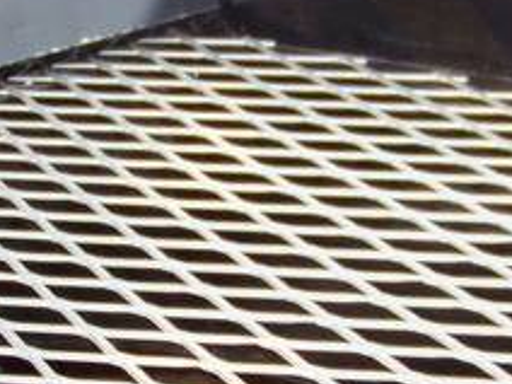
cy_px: 273
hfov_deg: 11.4
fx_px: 2574
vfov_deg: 8.5
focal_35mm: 174
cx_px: 184
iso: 68
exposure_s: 1/80
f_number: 2.8
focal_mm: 5.85
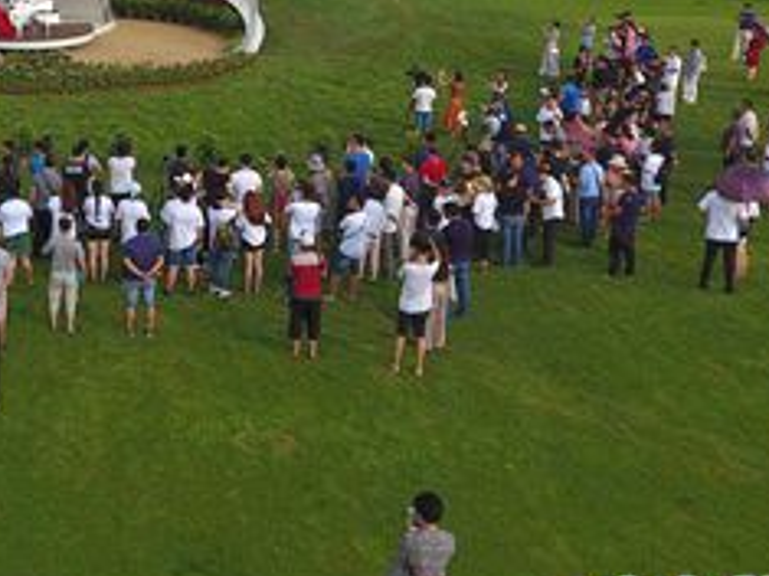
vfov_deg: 27.5
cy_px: 52
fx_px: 1132
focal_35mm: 51
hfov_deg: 34.5
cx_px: 20
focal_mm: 3.61
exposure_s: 1/535
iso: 100
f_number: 2.8
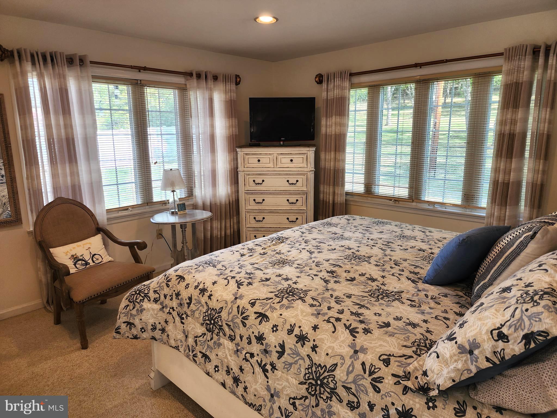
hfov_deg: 73.9
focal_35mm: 23
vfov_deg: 58.9
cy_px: 209
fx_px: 370
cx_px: 278
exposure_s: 1/120
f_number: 1.8
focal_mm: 6.4
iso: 64
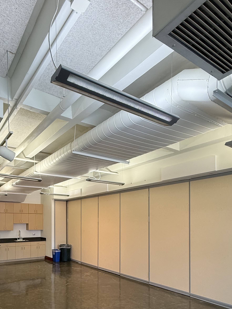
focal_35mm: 24
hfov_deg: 55.5
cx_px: 75
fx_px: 214
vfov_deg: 68.2
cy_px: 222
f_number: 2.2
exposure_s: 1/120
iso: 100
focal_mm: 2.22
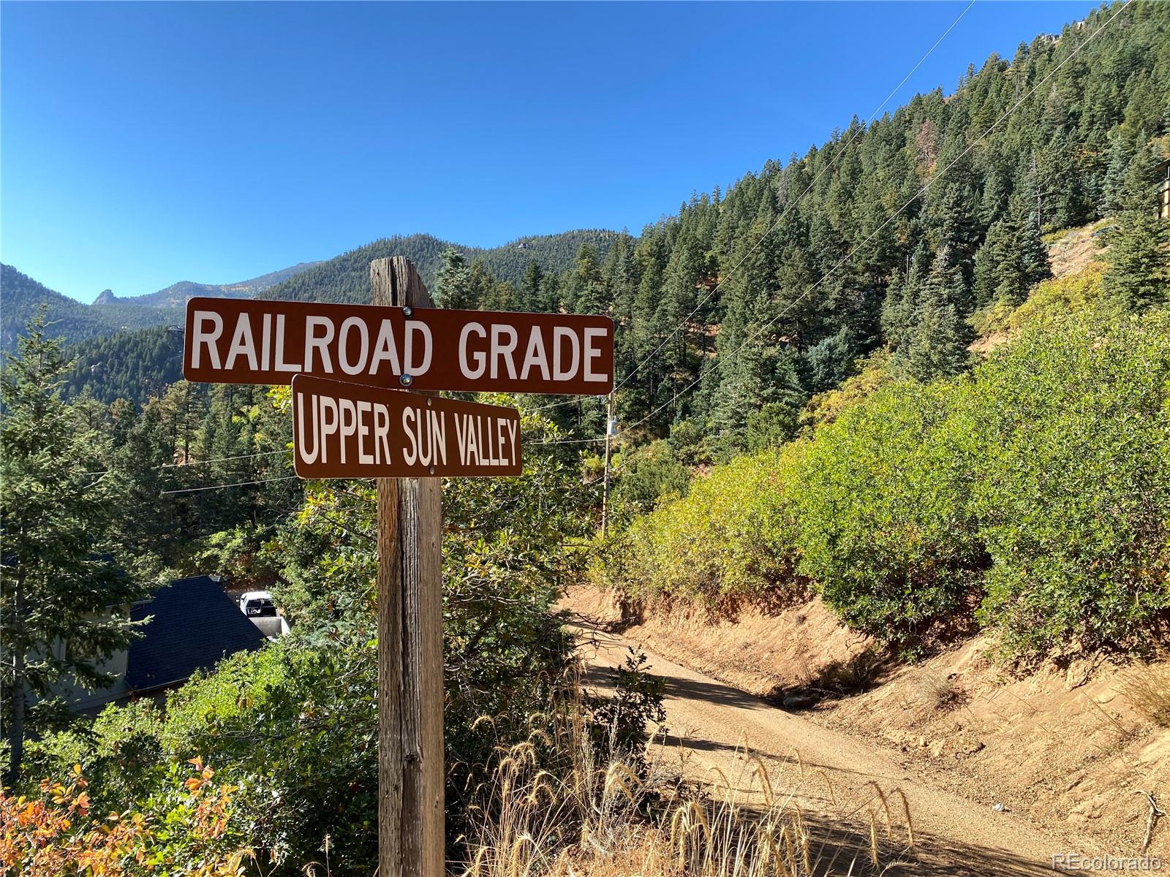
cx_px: 585
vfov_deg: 53.1
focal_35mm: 26
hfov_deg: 67.3
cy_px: 438
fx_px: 879
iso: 32
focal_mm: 4.25
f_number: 1.8
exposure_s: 1/1232
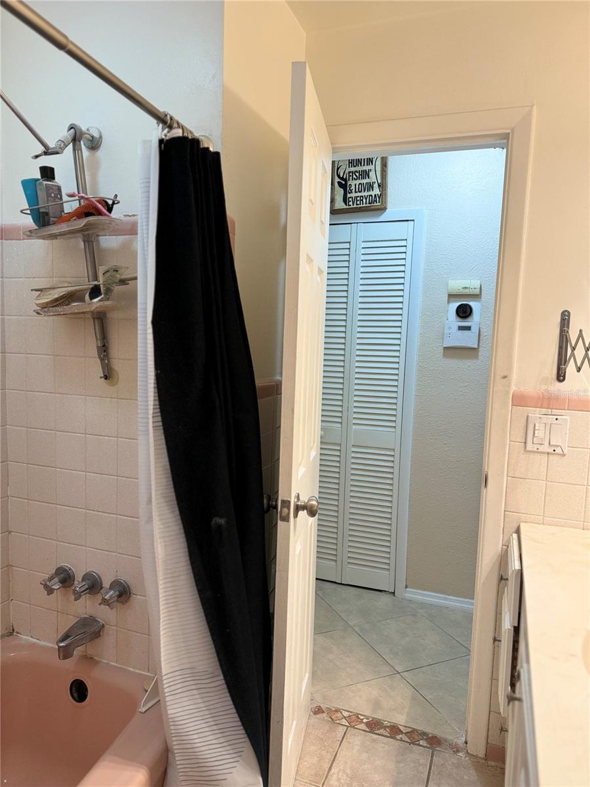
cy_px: 394
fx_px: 545
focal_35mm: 24
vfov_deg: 71.6
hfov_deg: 56.8
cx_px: 295
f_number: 1.78
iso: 160
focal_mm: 6.76
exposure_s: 1/60
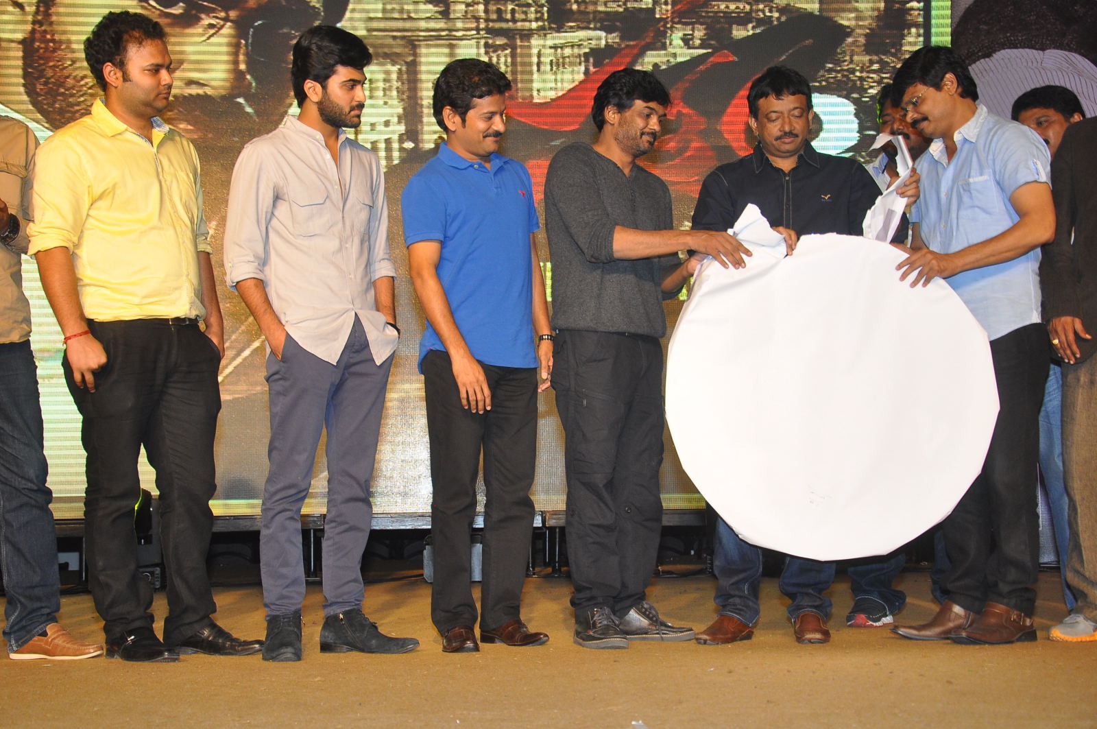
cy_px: 364
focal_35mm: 63
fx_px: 1918
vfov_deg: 21.5
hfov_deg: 31.9
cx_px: 548
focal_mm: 42
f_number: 6.3
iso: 800
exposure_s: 1/160
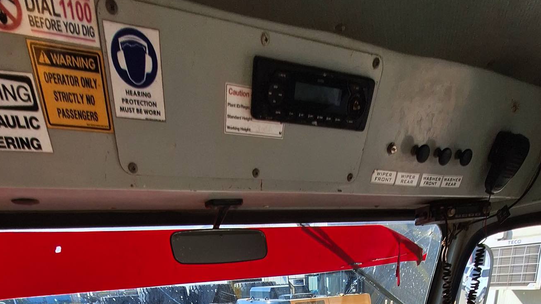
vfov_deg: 27.3
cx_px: 310
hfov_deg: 71.5
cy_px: 474
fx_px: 373
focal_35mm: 26
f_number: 2.2
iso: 40
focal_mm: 1.74
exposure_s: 1/812
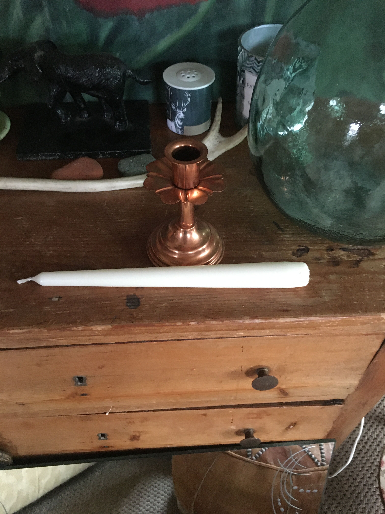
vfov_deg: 61.7
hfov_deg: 48.2
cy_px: 257
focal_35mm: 29
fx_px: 430
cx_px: 192
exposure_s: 1/17
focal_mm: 4.15
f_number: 2.2
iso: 400
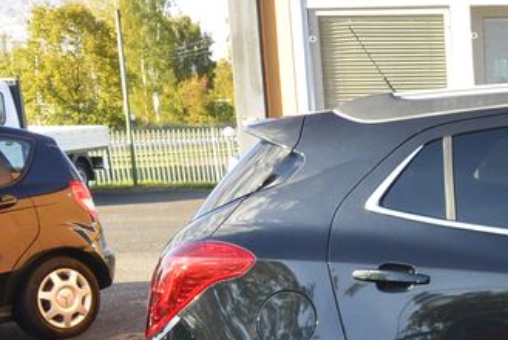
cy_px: 285
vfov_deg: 16.1
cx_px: 775
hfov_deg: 20.5
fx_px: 1186
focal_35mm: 84
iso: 160
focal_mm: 10
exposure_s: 1/250
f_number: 4.5
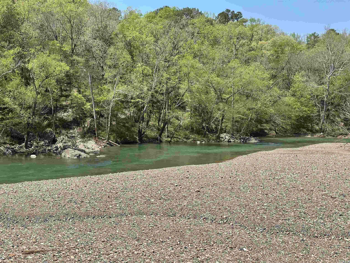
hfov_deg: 39.7
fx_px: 485
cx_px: 175
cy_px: 132
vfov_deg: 30.3
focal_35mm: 48
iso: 100
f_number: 1.78
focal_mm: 6.86
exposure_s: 1/5263
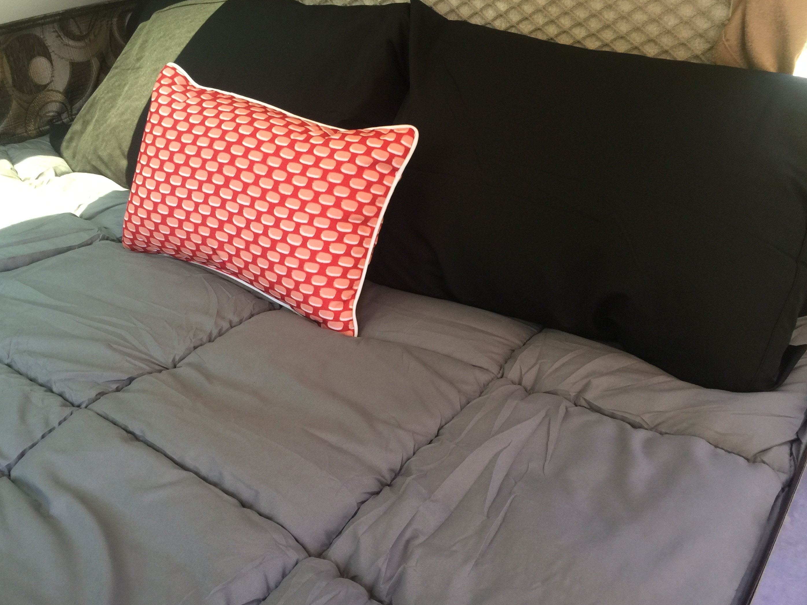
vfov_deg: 41.8
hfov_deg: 53.9
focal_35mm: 34
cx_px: 361
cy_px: 319
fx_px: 793
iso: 50
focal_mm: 4.15
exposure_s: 1/15
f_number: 2.2
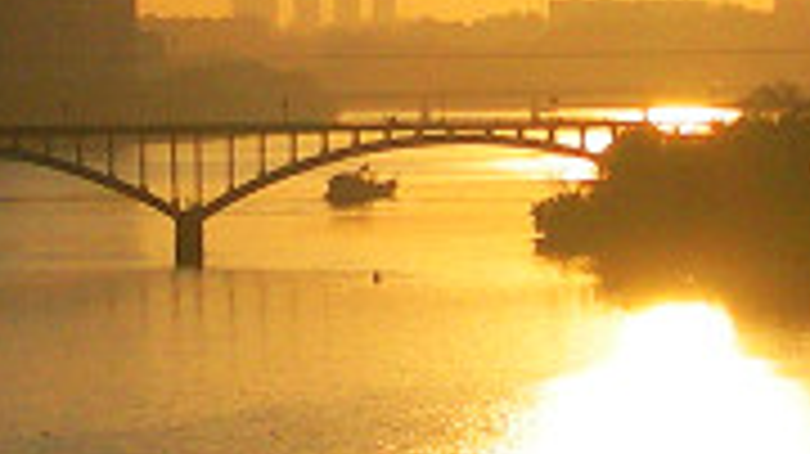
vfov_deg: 5.2
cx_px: 306
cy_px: 36
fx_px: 5044
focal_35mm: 235
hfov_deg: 9.2
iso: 50
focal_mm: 7.8
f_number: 4.8
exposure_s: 1/2000
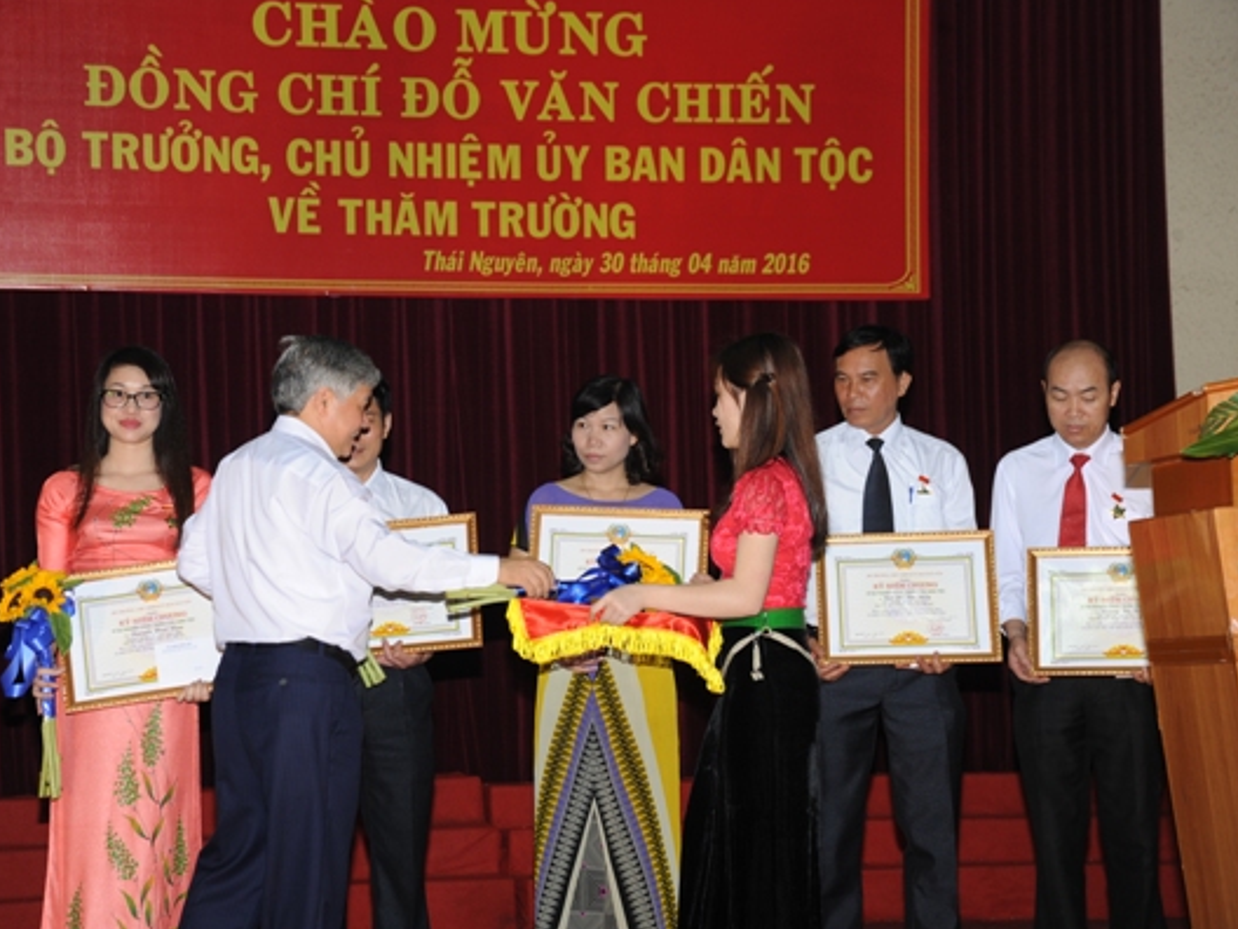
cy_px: 462
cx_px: 564
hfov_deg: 21.1
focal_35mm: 93
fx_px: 3326
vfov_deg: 15.9
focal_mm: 85
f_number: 6.3
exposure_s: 1/60
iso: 500
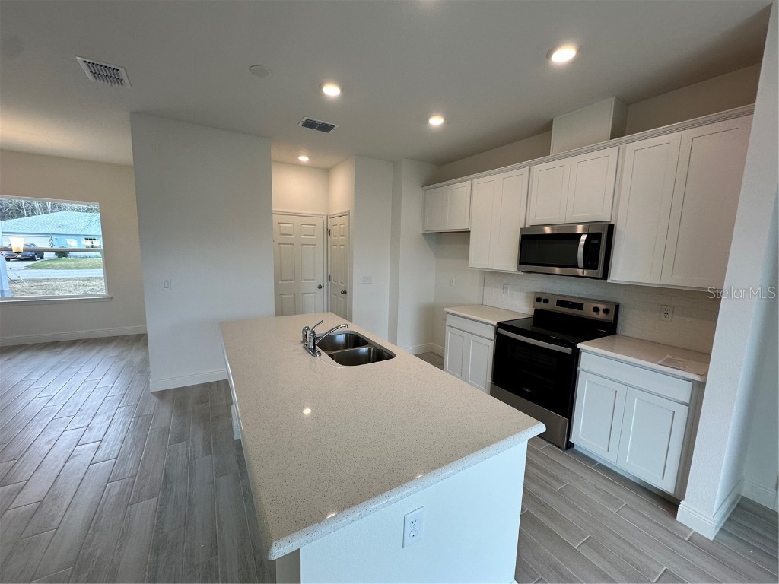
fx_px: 315
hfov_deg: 102.1
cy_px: 292
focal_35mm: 14
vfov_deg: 85.7
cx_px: 390
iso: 100
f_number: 2.2
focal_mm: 2.22
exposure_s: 1/120
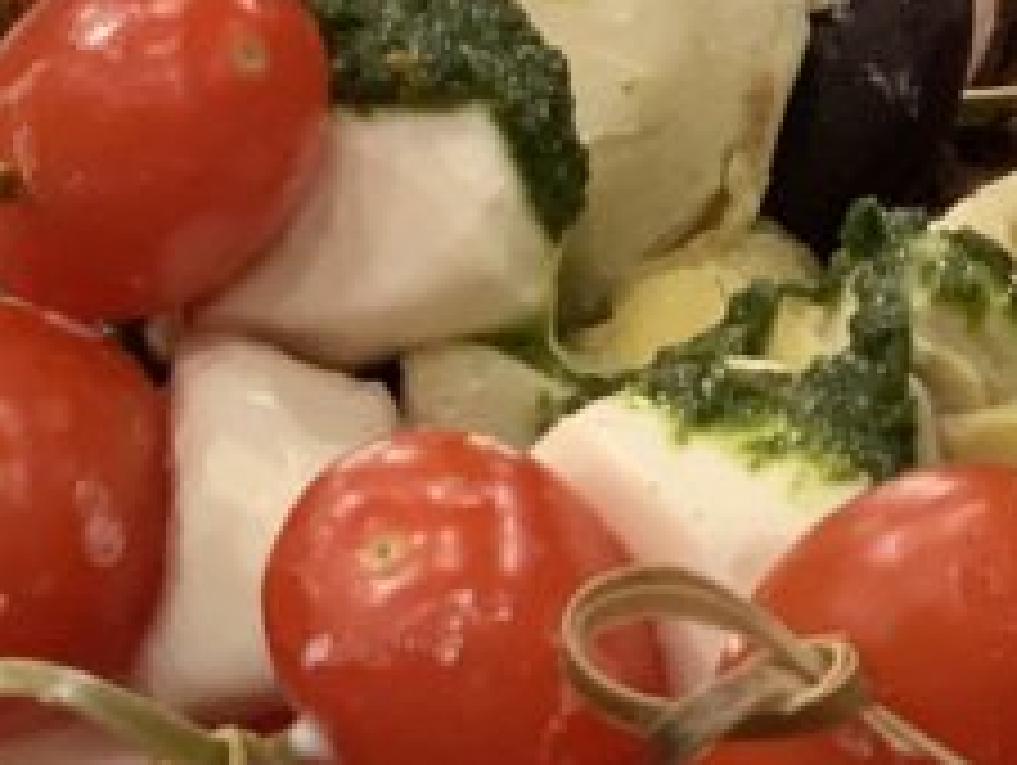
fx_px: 6617
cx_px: 4
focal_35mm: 225
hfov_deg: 8.7
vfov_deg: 6.6
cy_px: 119
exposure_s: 1/60
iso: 160
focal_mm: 6
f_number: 2.4
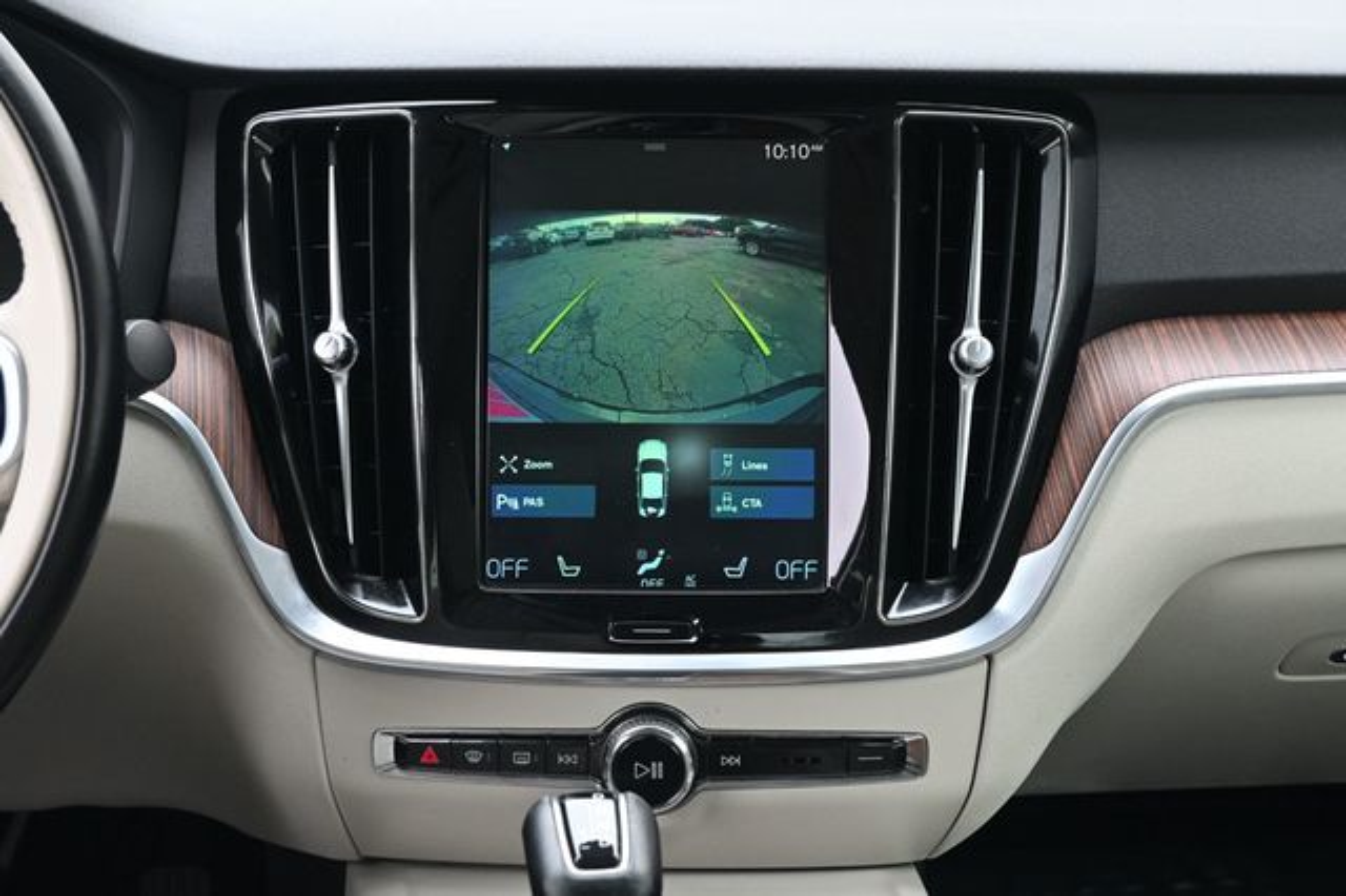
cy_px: 448
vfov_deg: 21.1
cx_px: 673
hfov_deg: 31.2
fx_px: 2410
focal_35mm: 64
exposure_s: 1/125
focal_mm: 43
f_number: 6
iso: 1600
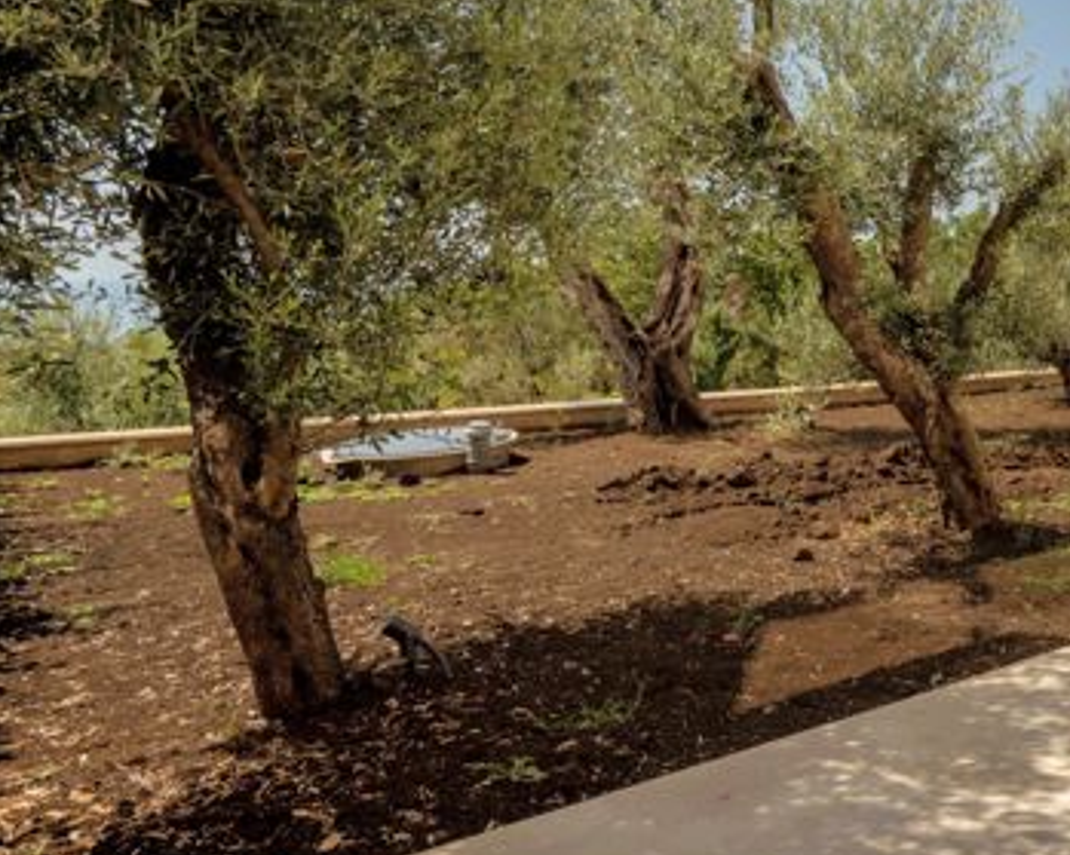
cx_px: 1075
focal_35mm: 36
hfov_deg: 43.1
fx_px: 1140
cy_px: 245
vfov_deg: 40.3
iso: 320
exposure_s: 1/1250
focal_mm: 19
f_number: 10
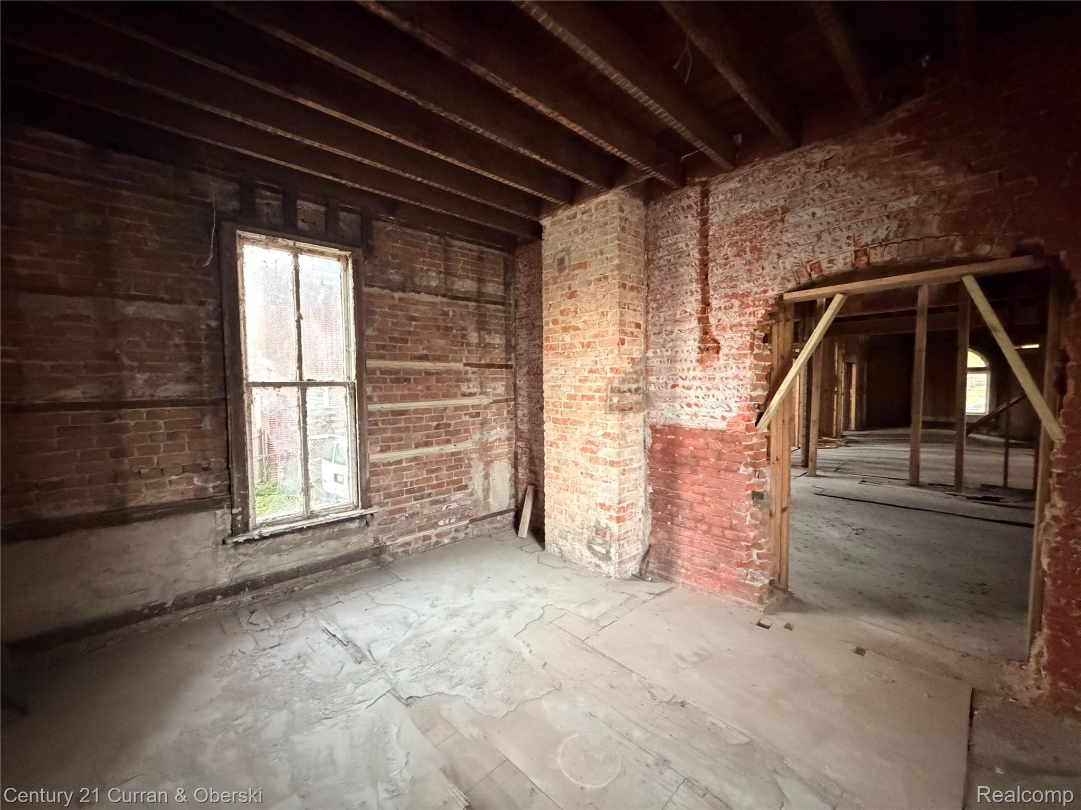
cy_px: 405
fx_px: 437
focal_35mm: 14
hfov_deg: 102.1
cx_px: 540
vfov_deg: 85.7
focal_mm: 2.22
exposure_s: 1/30
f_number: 2.2
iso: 2500
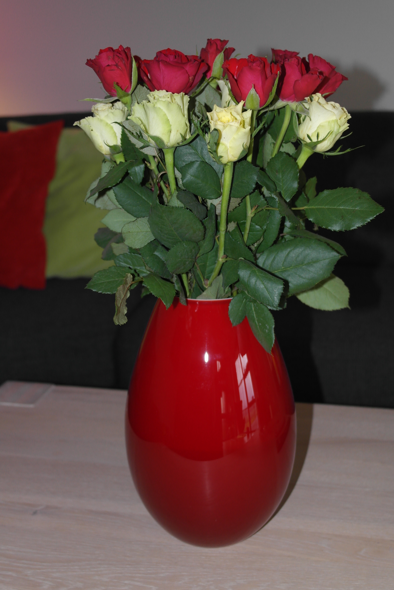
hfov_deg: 27.5
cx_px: 197
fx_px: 804
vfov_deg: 40.3
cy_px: 295
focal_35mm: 49
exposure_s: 1/60
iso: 400
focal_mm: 32
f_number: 4.5
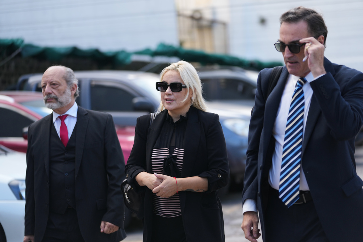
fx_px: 1089
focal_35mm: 108
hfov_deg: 18.9
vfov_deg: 12.7
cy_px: 121
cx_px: 182
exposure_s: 1/1250
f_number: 2.8
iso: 400
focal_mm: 108
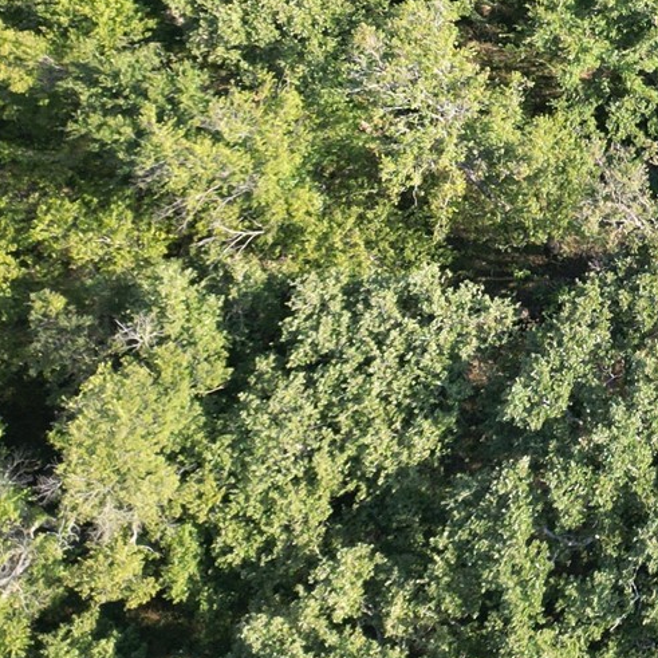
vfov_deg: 19.1
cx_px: 1169
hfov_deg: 17.2
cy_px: -226
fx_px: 1785
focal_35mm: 83
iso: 110
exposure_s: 1/640
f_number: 1.7
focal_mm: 6.72
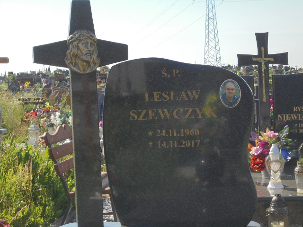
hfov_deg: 26.7
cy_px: 114
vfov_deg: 20.2
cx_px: 152
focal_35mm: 73
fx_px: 639
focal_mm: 13.1
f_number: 6.1
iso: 100
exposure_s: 1/250
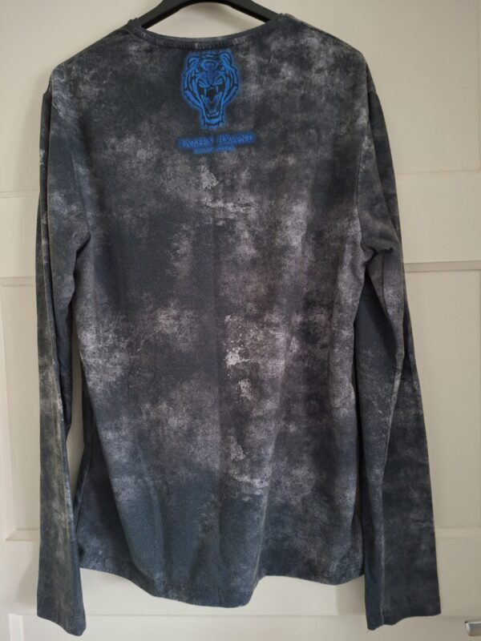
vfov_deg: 73.9
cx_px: 240
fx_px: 426
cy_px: 320
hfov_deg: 58.9
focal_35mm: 23
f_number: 1.8
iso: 800
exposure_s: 1/25
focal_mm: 5.54
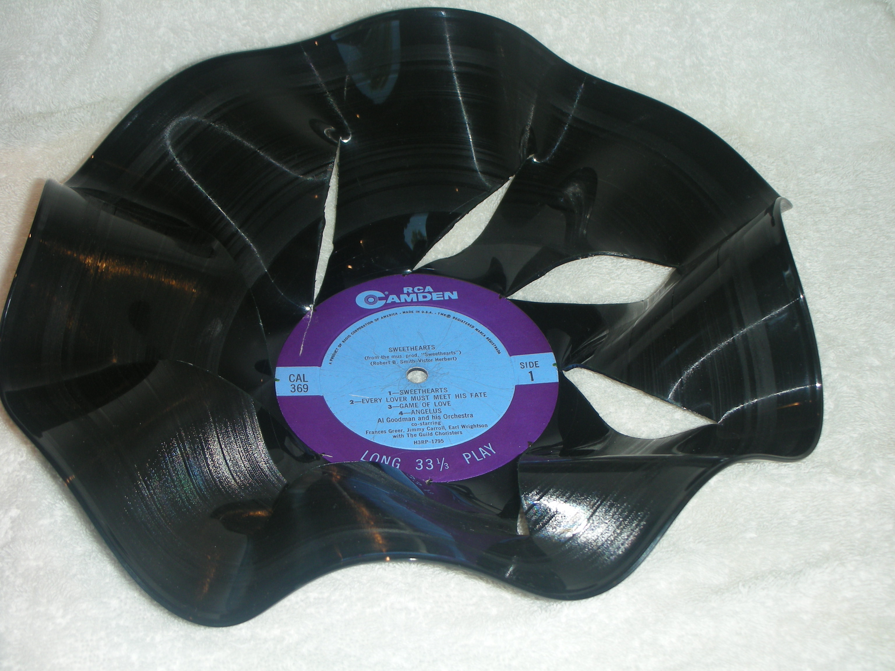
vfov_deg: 27.5
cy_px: 336
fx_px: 1370
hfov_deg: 36.2
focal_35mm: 53
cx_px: 448
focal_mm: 8.8
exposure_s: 1/60
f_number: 3.5
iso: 50
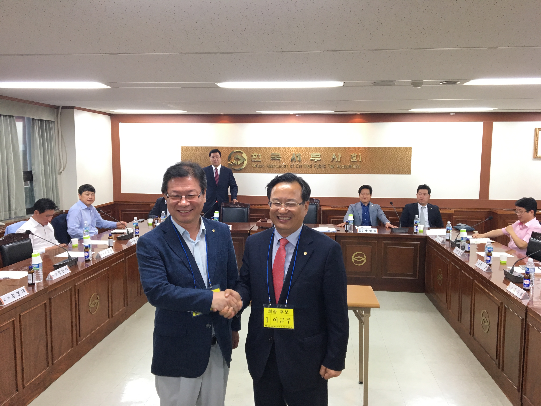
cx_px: 270
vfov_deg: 48.2
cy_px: 203
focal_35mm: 29
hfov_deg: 61.7
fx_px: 453
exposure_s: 1/30
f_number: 2.2
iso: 100
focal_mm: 4.15
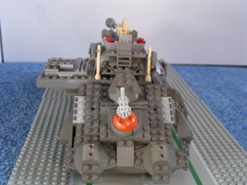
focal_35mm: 43
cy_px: 92
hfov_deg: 43.9
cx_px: 124
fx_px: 307
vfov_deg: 33.6
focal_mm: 6.6
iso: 125
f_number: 2.8
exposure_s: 1/50
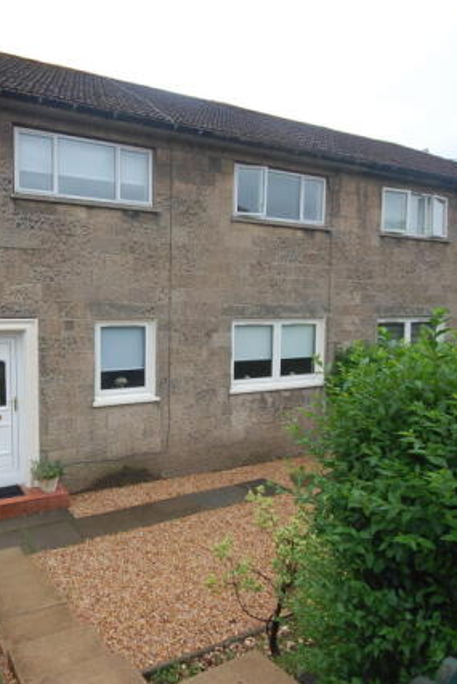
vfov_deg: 76.1
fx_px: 438
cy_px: 343
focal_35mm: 23
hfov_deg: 52.3
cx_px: 106
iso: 220
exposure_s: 1/125
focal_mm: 10
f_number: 5.6
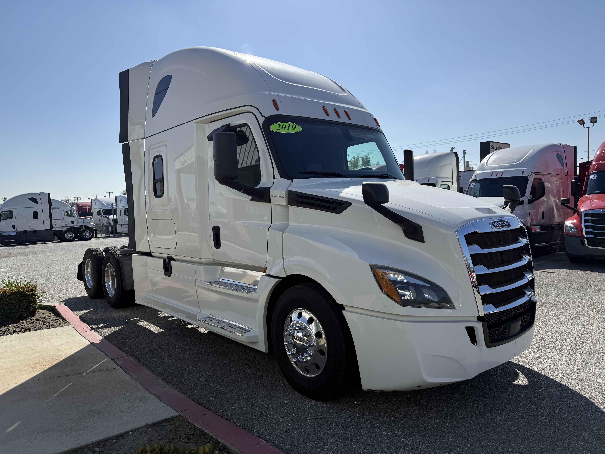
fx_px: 419
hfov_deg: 71.6
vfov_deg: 56.8
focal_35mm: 24
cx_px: 302
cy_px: 227
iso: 80
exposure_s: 1/6711
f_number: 1.78
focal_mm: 6.76
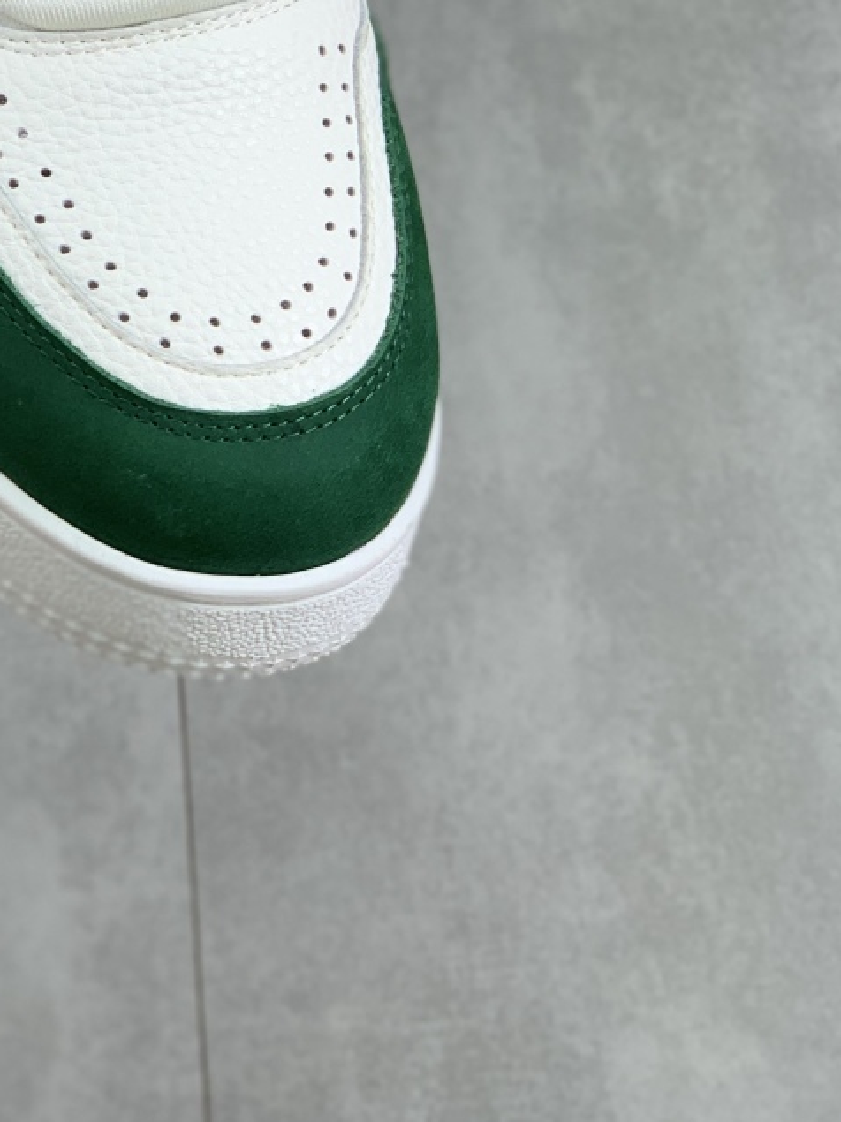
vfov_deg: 16.2
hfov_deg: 12.4
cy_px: -113
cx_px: -65
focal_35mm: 118
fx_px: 3824
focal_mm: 6
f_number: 2.4
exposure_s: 1/149
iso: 16
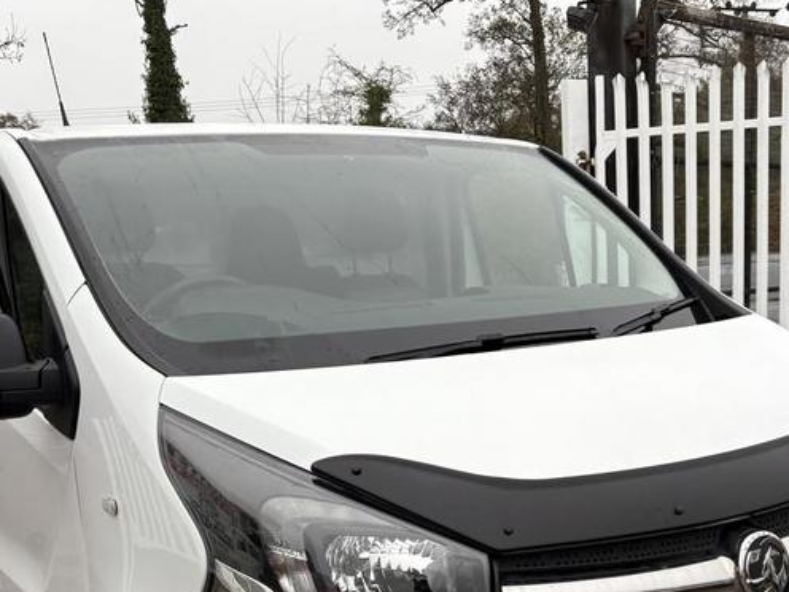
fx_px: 1071
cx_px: 496
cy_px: 527
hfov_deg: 40.1
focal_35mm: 47
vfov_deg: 29.7
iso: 50
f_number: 1.6
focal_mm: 5.96
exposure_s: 1/354
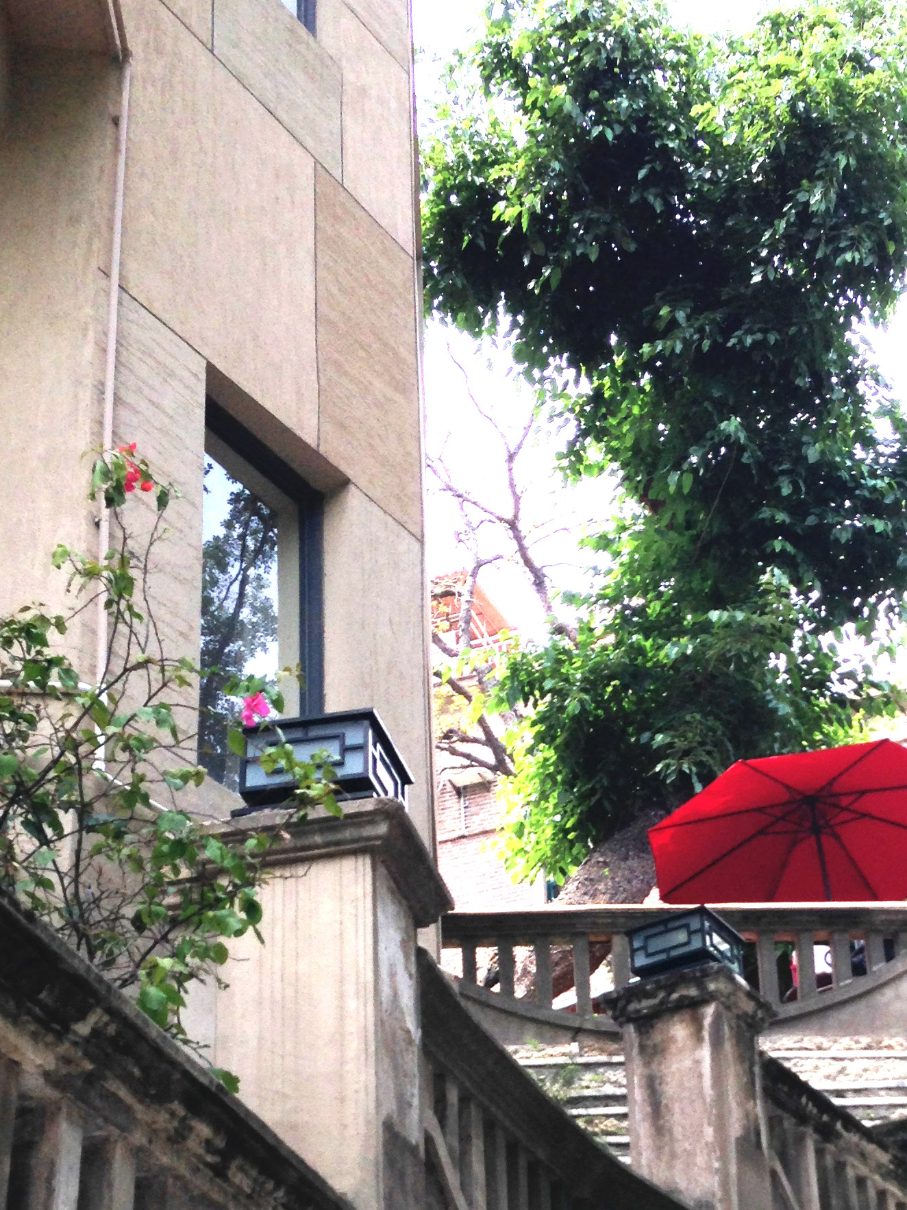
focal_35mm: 61
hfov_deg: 23.7
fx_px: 2132
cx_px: 692
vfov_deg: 30.5
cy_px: 1061
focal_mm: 4.12
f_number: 2.4
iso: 50
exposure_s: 1/653
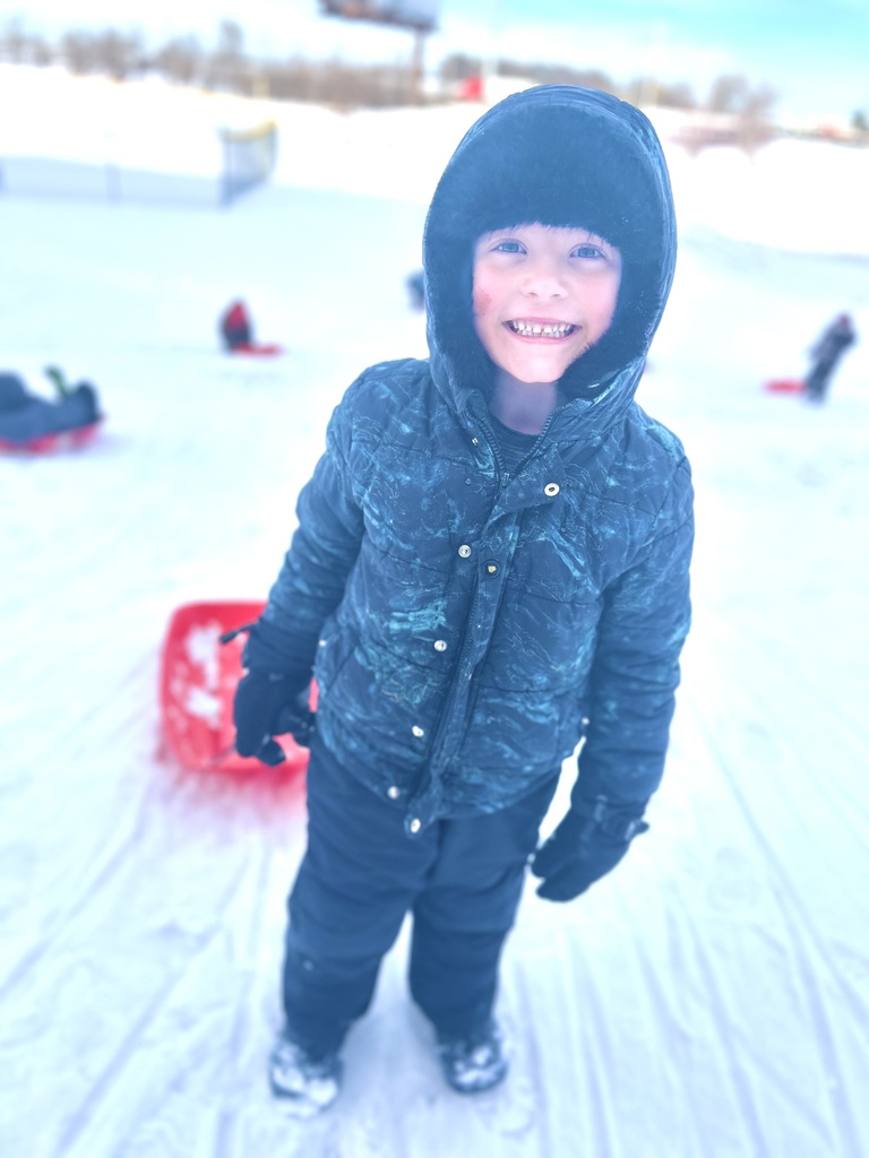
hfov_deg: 53.1
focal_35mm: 26
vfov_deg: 67.3
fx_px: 870
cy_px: 579
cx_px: 434
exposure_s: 1/2695
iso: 50
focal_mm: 5.7
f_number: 1.5
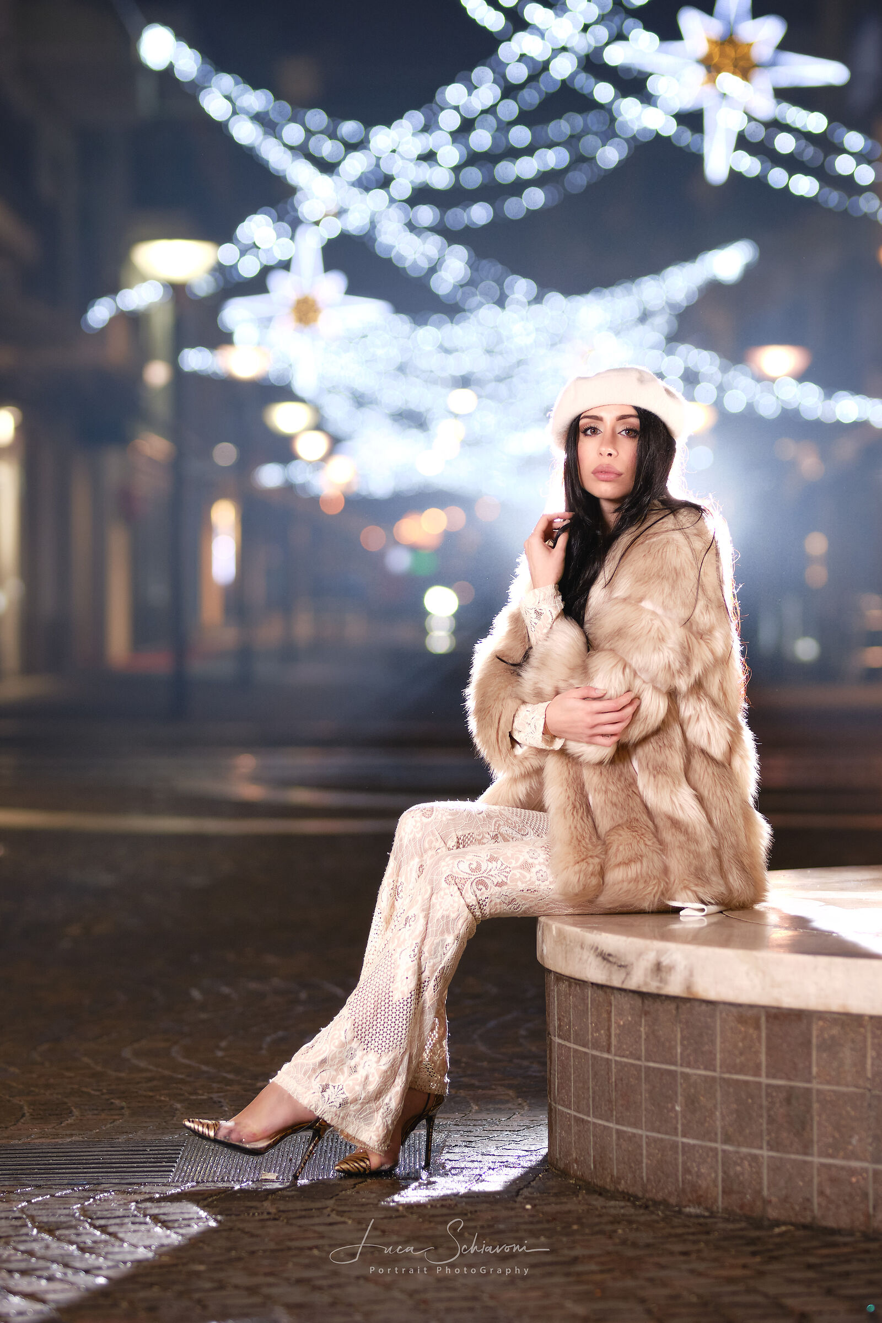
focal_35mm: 128
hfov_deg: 10.7
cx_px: 441
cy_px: 662
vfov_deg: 16.0
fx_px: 4704
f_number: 1.8
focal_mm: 85
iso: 800
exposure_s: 1/250
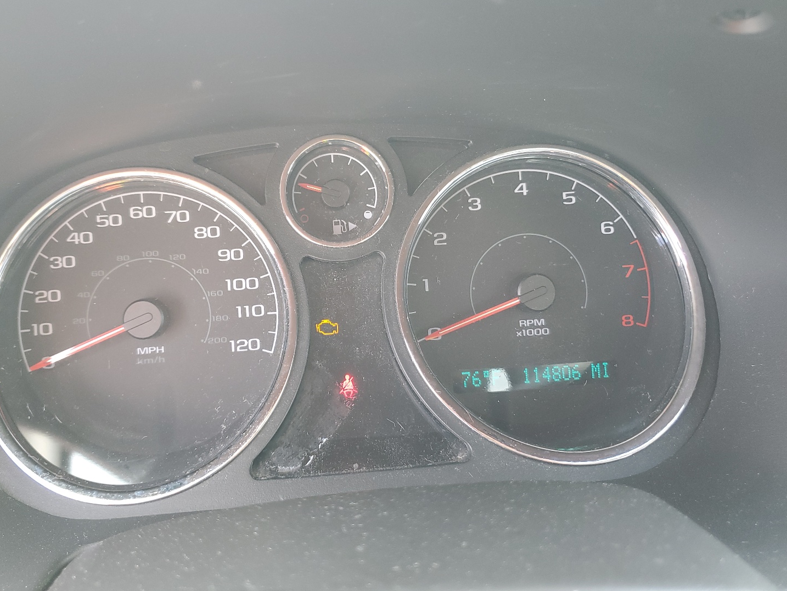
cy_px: 280
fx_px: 659
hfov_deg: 61.5
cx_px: 355
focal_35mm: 29
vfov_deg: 48.2
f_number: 1.5
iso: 68
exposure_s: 1/60.2
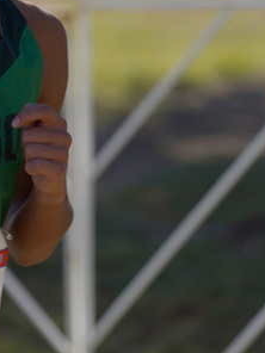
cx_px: 66
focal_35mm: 291
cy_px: 109
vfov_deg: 6.8
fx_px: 2970
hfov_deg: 5.1
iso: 64
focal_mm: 112
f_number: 2.8
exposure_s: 1/2049
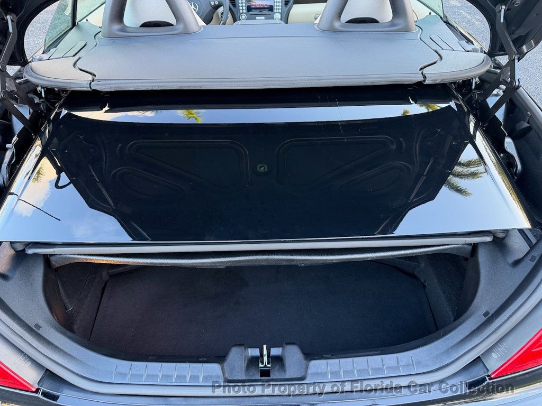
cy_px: 203
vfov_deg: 56.8
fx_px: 376
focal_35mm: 24
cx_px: 271
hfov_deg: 71.6
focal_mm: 6.76
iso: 250
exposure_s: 1/60
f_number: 1.78
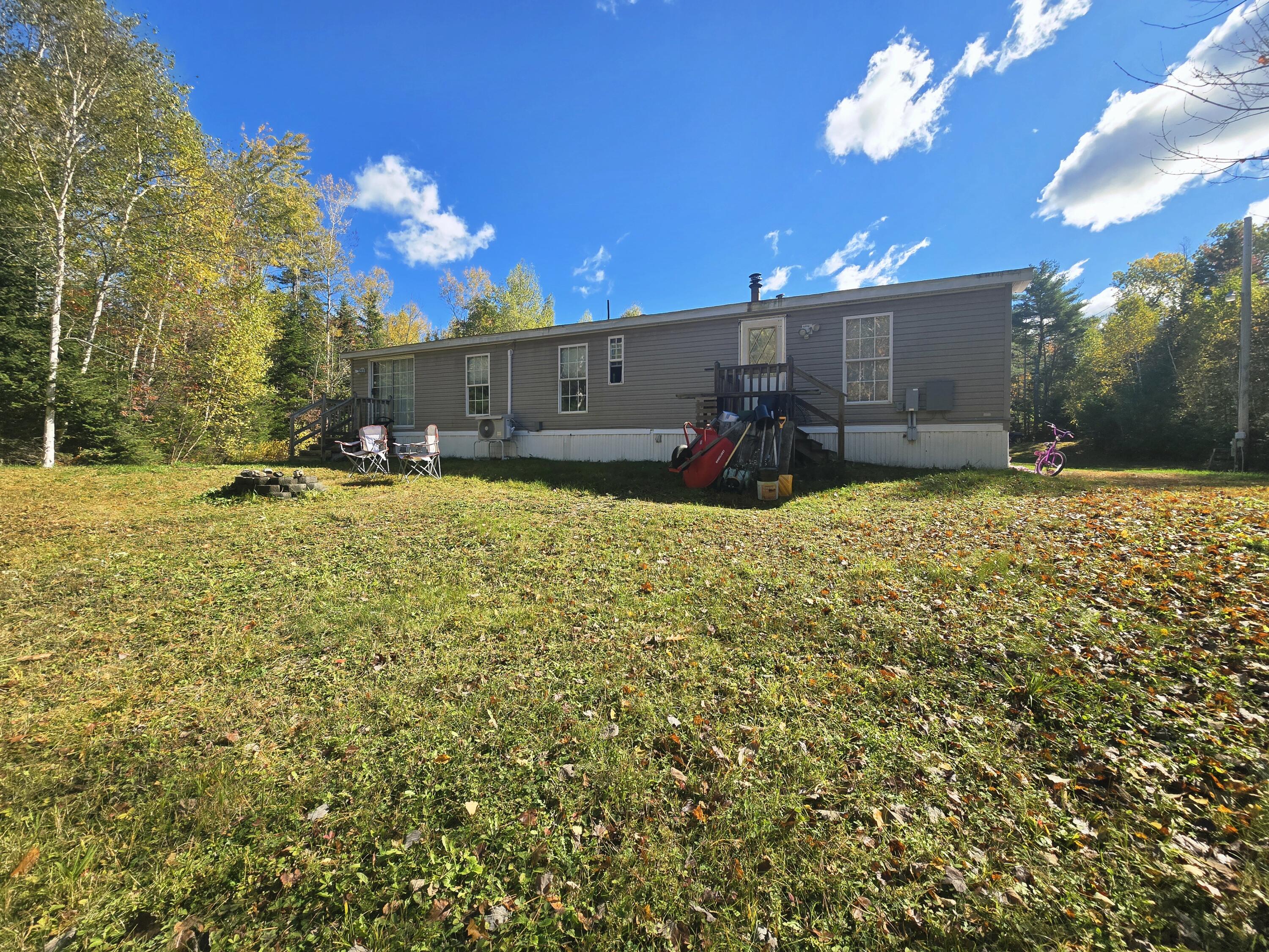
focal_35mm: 13
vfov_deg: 89.9
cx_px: 634
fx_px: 477
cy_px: 476
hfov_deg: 106.2
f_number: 2.2
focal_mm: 2.2
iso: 50
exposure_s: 1/1667
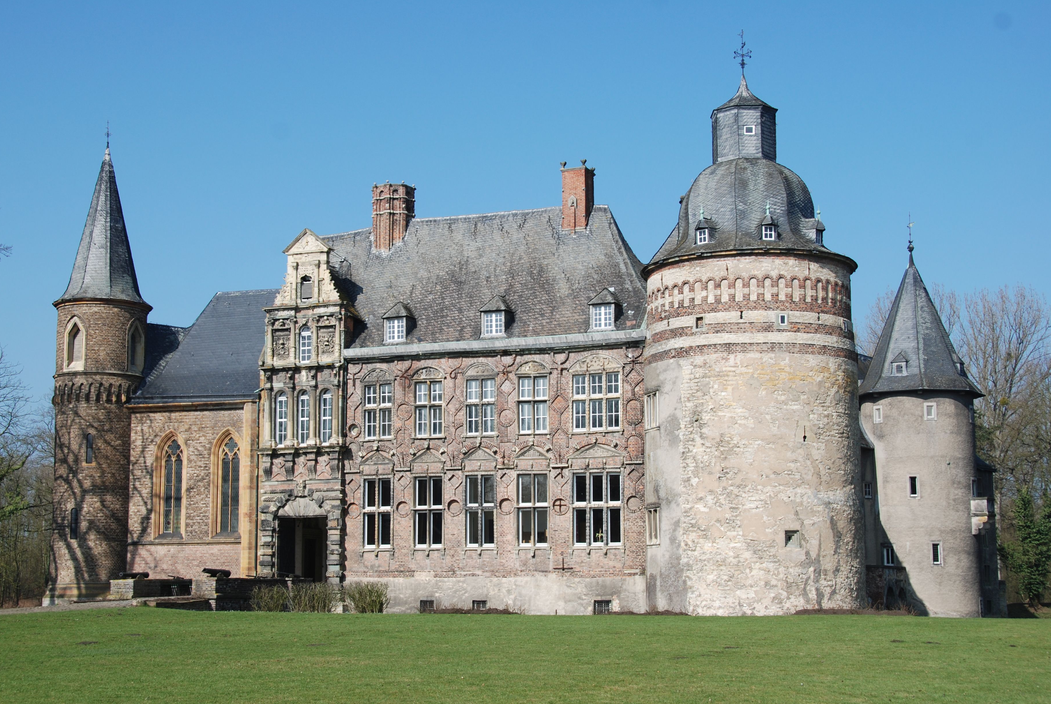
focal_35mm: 51
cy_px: 373
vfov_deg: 26.6
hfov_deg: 38.8
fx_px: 1491
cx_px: 495
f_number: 8
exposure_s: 1/250
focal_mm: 32
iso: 100
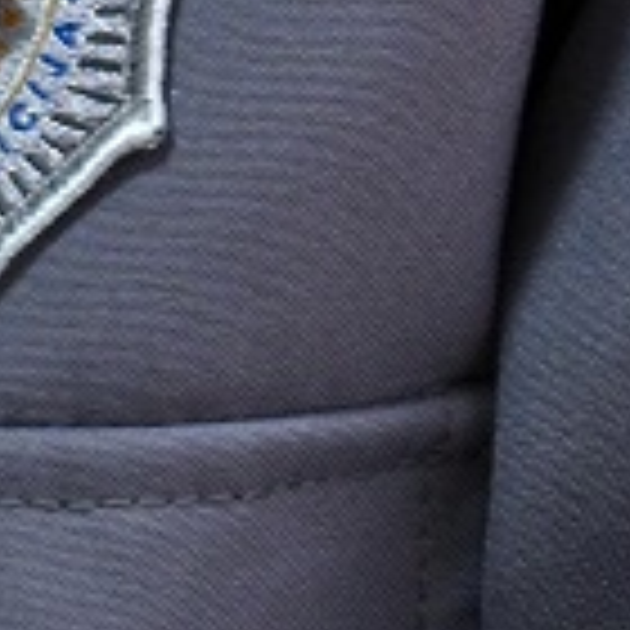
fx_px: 19952
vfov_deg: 1.8
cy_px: 36
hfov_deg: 1.8
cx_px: 1629
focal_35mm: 969
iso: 800
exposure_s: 1/80
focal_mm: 200
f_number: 2.8
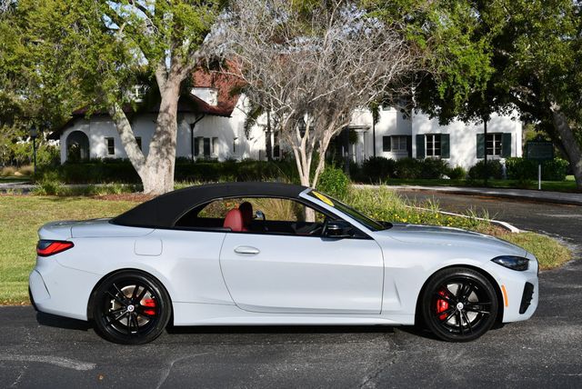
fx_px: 841
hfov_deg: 38.2
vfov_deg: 26.0
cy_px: 194
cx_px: 291
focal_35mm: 52
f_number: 8
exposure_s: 1/250
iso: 110
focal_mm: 26
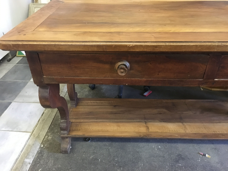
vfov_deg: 48.2
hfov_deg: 61.7
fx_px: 191
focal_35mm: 29
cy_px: 86
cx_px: 114
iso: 320
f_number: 2.2
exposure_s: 1/17
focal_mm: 4.15
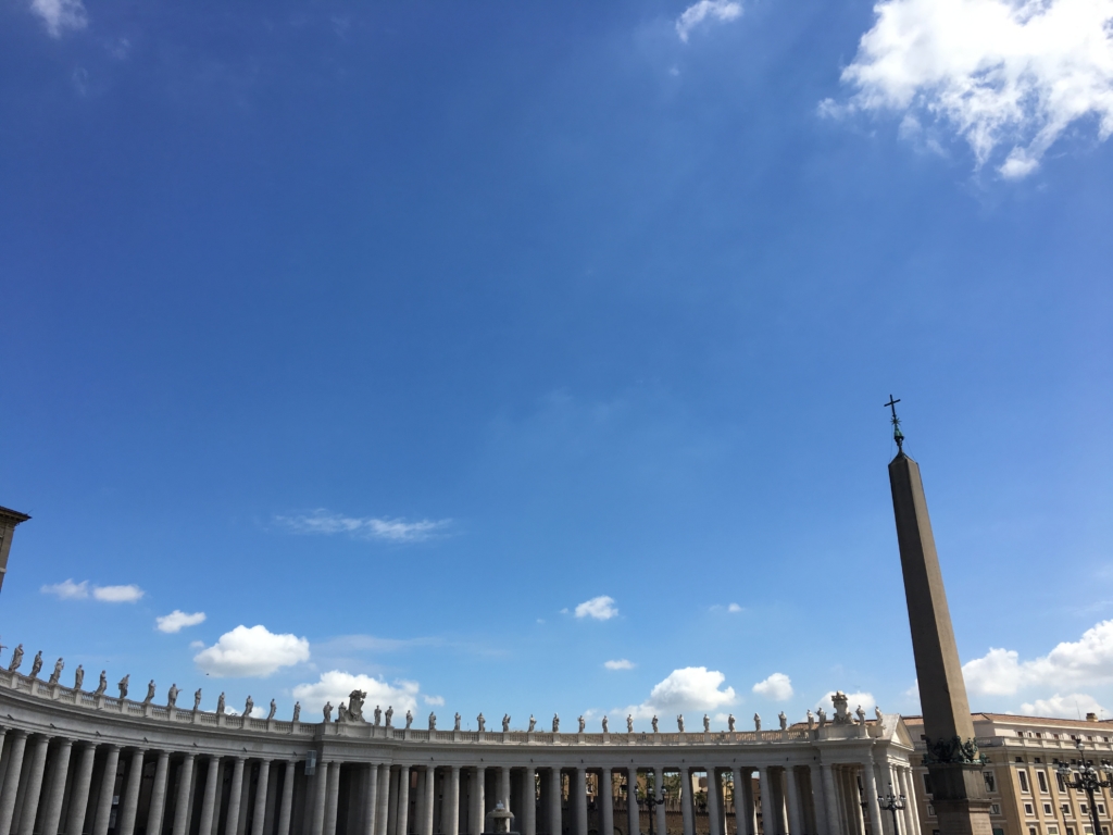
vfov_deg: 48.2
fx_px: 932
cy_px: 418
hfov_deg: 61.7
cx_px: 556
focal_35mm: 29
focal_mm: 4.15
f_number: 2.2
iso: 25
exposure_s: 1/1789
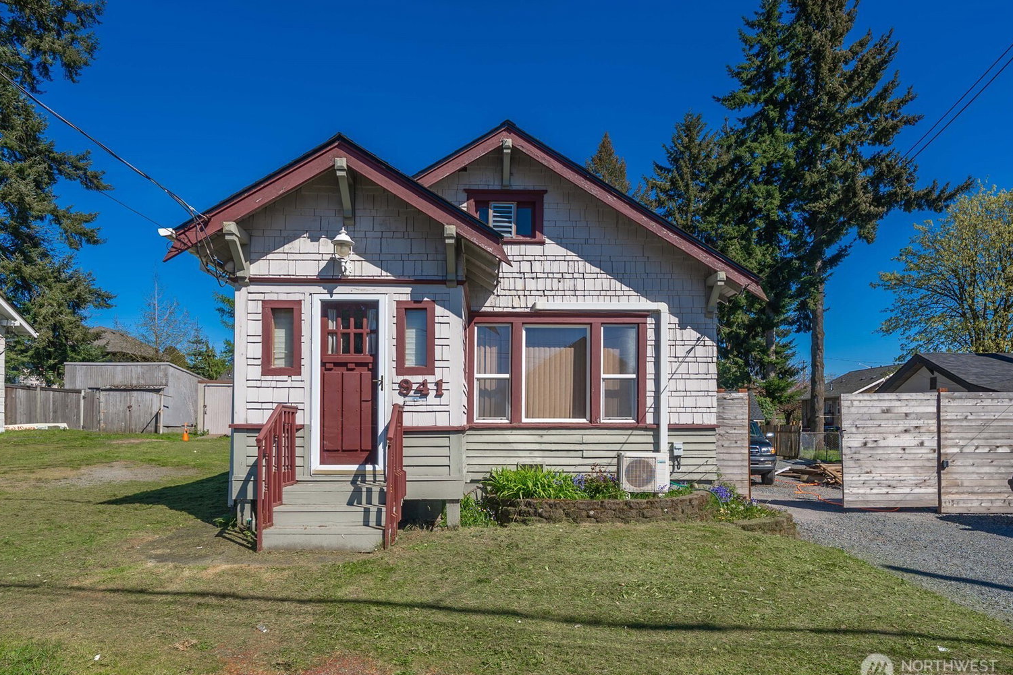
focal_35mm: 16
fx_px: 450
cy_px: 333
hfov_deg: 96.6
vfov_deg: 73.8
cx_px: 476
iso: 80
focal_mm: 15
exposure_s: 1/200
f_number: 7.1
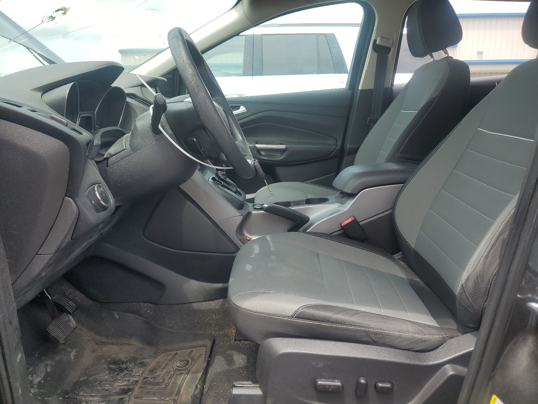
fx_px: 404
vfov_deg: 53.1
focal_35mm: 26
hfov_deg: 67.3
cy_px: 202
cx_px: 269
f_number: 1.5
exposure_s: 1/769
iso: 50
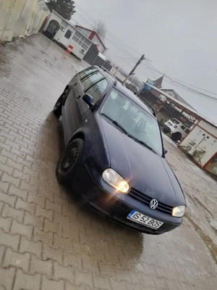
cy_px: 145
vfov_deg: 69.4
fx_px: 209
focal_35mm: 25
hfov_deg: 54.9
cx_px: 108
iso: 25
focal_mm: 4.6
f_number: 2
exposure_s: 1/100
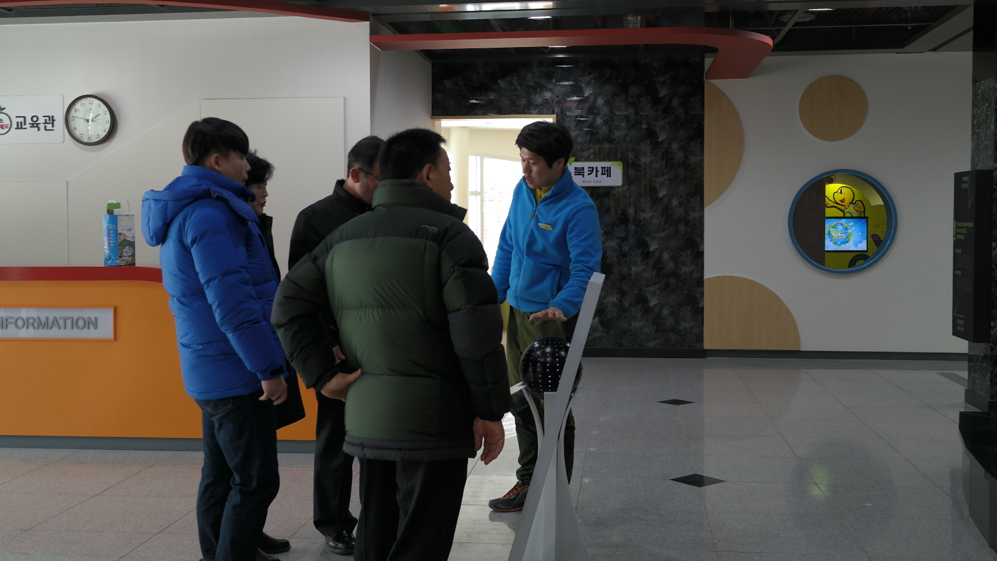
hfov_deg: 52.8
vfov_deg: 31.2
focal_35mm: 38
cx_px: 496
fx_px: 1005
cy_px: 248
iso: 200
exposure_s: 1/50
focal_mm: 24
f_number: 4
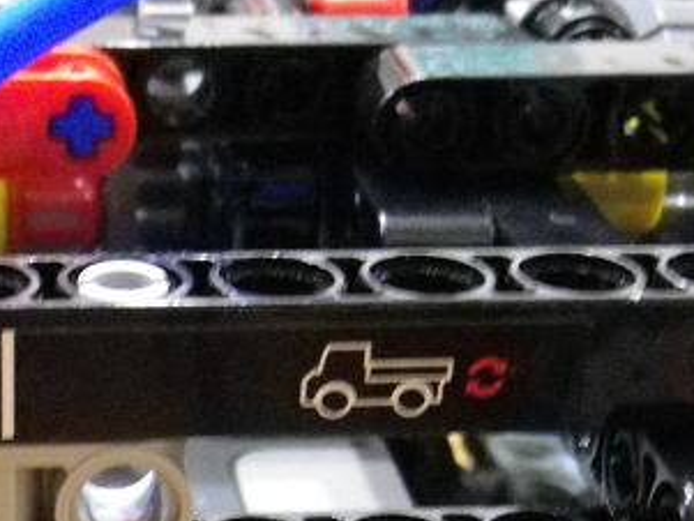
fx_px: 2186
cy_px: 461
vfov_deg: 13.5
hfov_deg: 17.6
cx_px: -18
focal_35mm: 109
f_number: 3.9
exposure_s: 1/4
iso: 800
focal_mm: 7.3
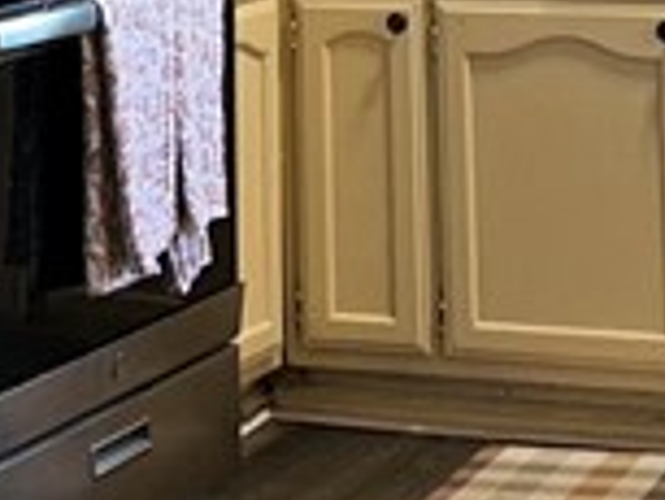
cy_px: -370
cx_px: 430
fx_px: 3345
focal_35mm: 174
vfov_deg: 8.3
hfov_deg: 11.3
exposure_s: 1/20
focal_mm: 5.7
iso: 50
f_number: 1.5
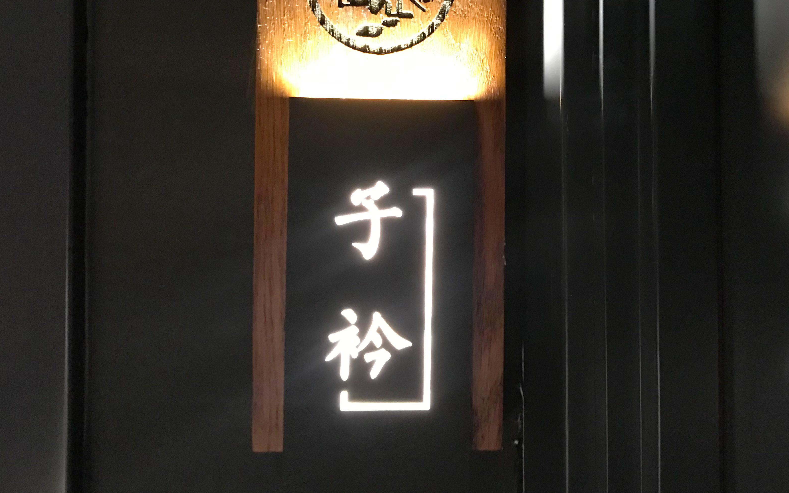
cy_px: 157
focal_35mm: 38
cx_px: 488
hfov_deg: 51.1
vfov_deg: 33.2
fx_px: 817
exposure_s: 1/4
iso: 80
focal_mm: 3.99
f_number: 1.8
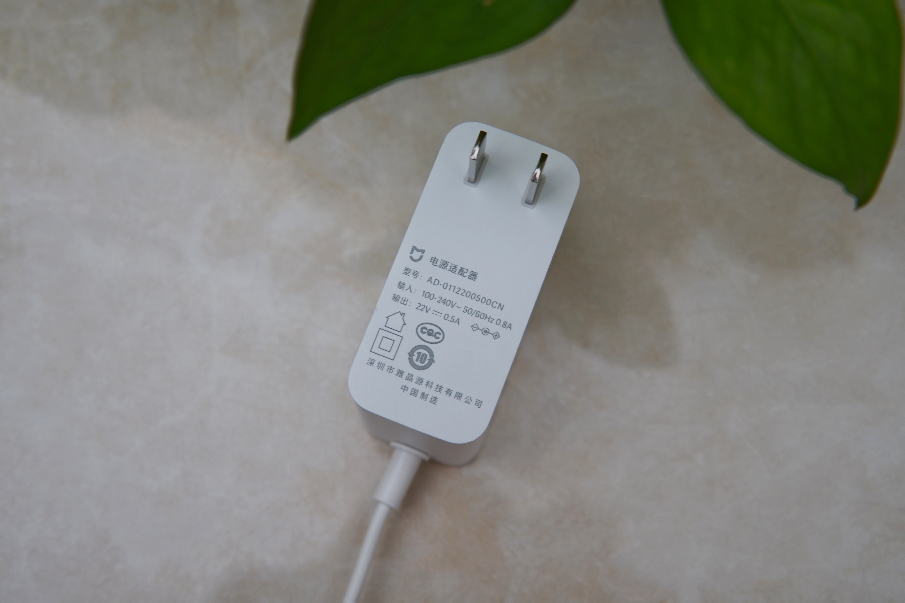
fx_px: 1131
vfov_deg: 29.9
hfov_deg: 43.6
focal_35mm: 45
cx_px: 452
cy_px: 302
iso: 200
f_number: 4.5
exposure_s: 1/40
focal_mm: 30
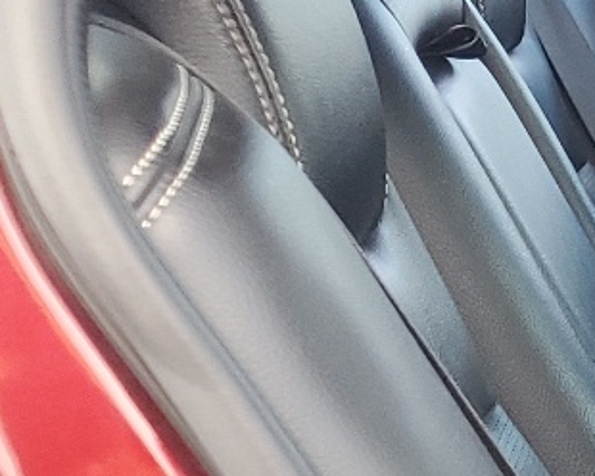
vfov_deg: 11.6
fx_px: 2307
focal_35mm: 131
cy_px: 541
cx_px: 1461
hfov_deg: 11.8
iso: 84
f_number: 1.5
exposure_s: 1/120
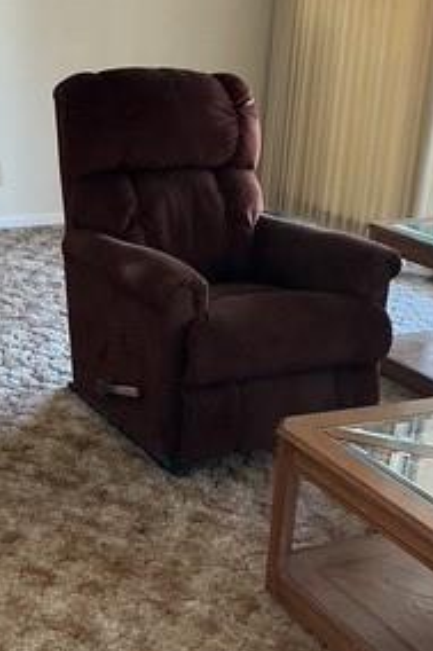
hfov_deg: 19.7
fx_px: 1228
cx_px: 53
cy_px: 284
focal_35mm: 68
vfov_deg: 29.6
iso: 80
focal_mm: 3
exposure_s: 1/60
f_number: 1.8
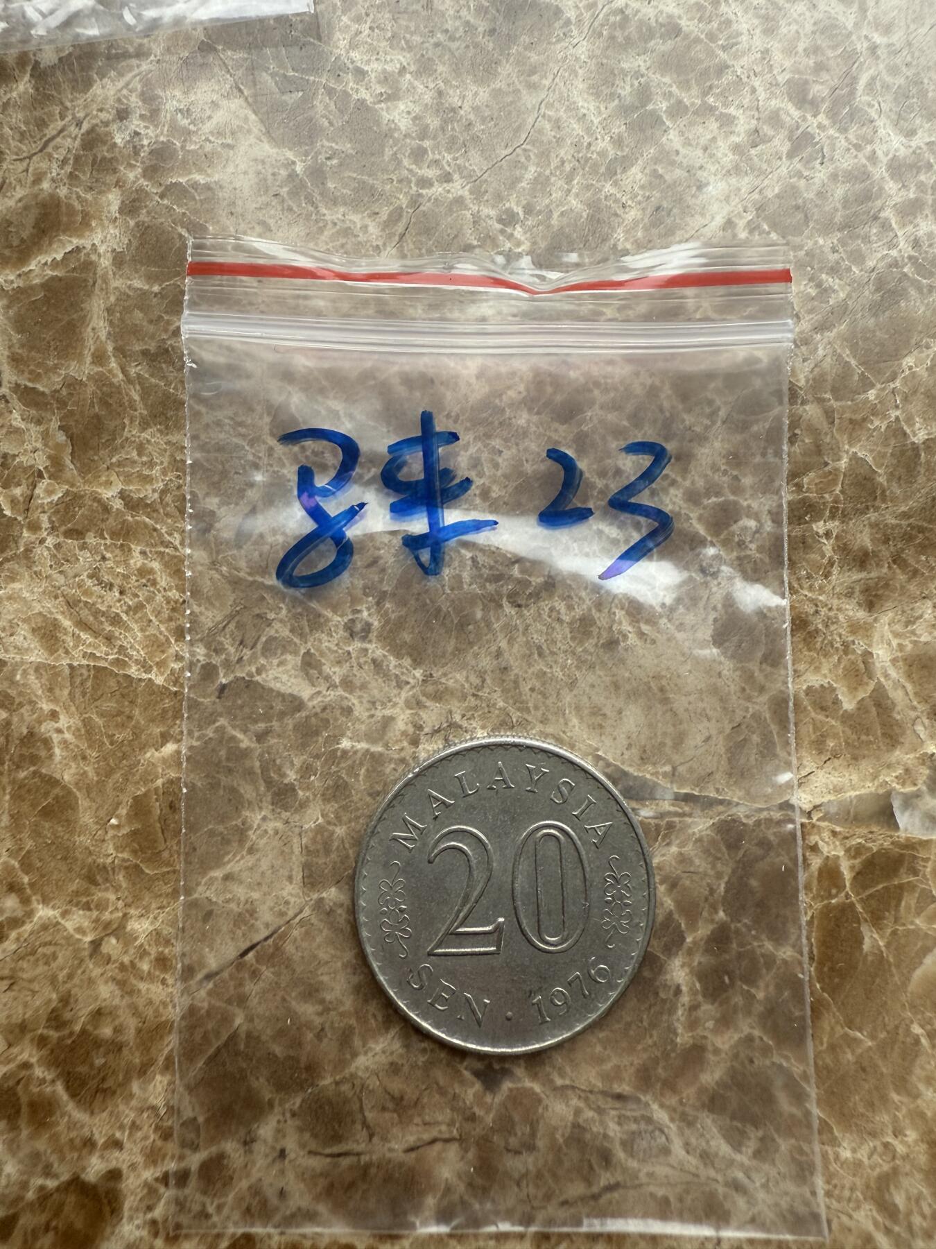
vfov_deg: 71.6
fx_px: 865
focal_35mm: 24
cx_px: 468
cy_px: 624
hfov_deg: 56.8
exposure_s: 1/99
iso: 64
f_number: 2.2
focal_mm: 2.22
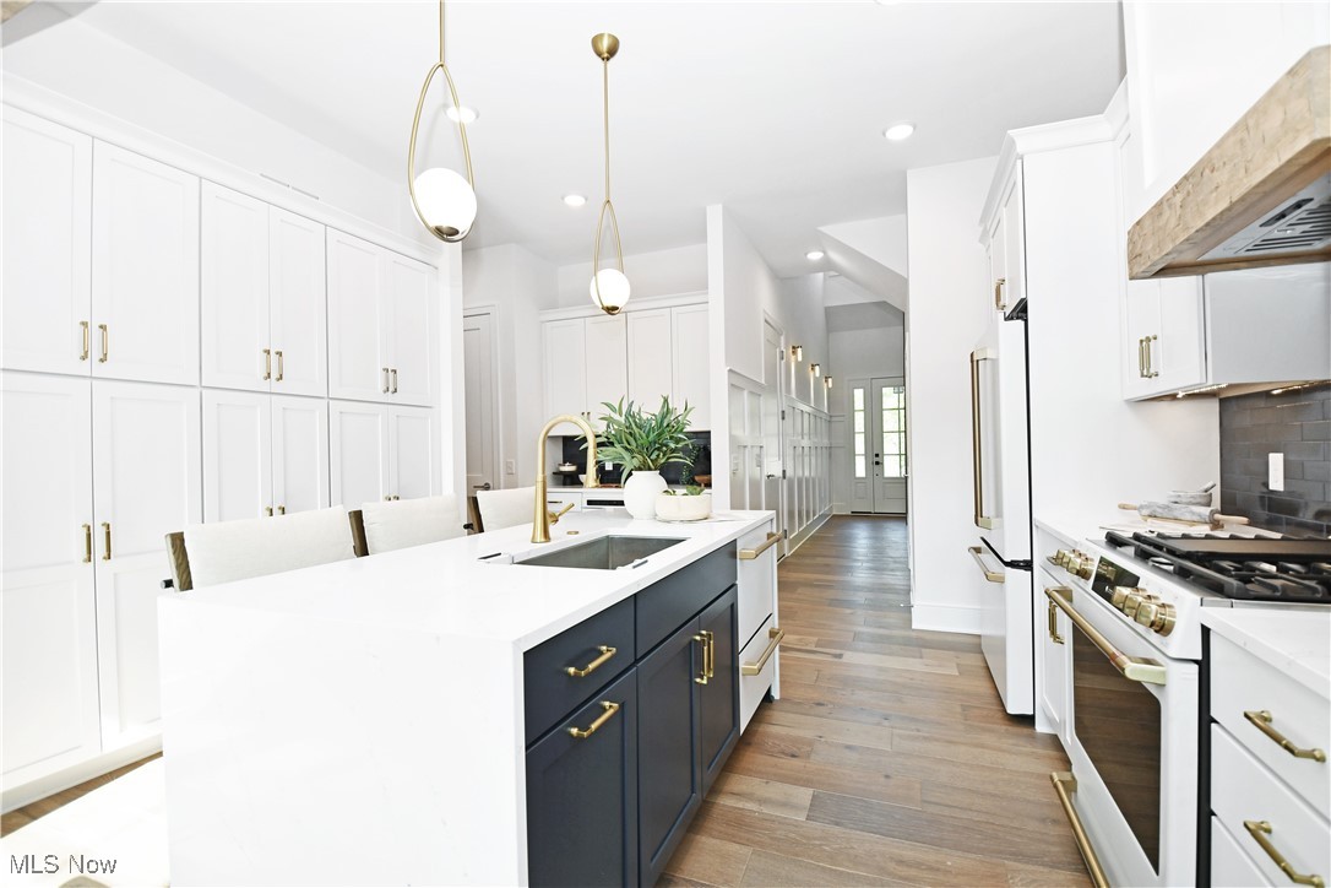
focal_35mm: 15
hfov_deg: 100.4
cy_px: 444
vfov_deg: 77.3
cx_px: 666
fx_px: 555
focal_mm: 10
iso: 200
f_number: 4.5
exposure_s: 1/80
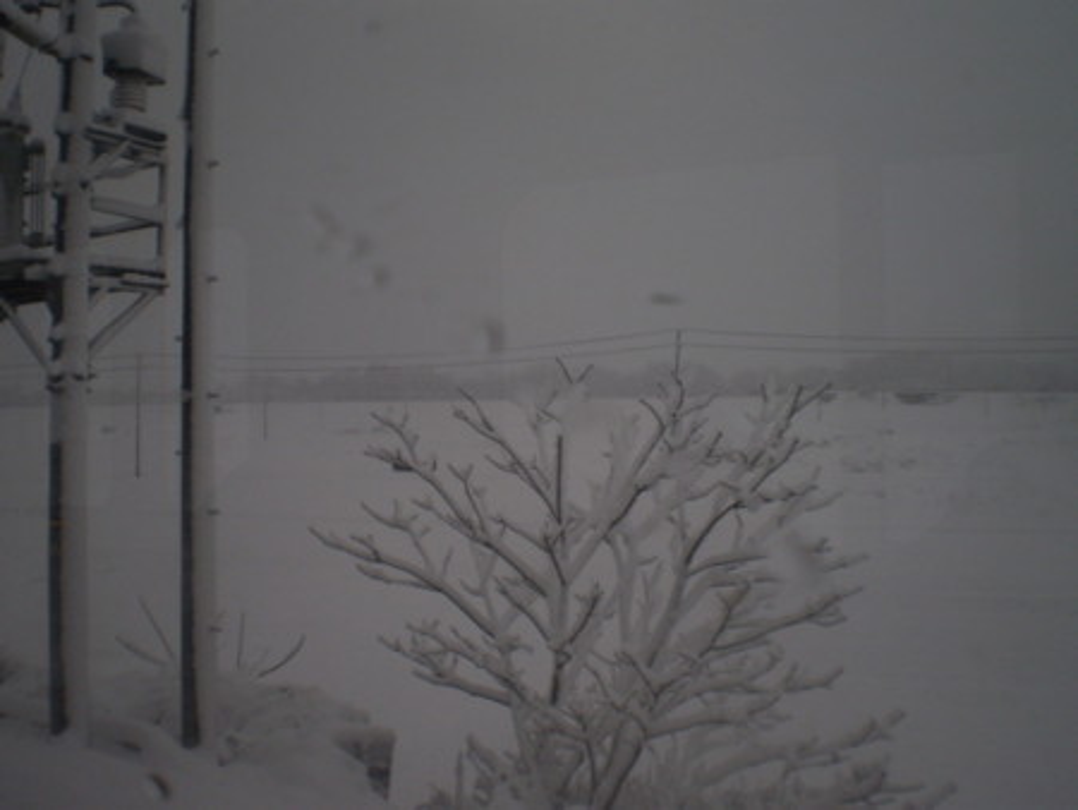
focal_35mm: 36
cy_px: 405
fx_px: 1122
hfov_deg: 51.3
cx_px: 539
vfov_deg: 39.7
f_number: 4.6
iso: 64
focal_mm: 6.3
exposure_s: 1/2000
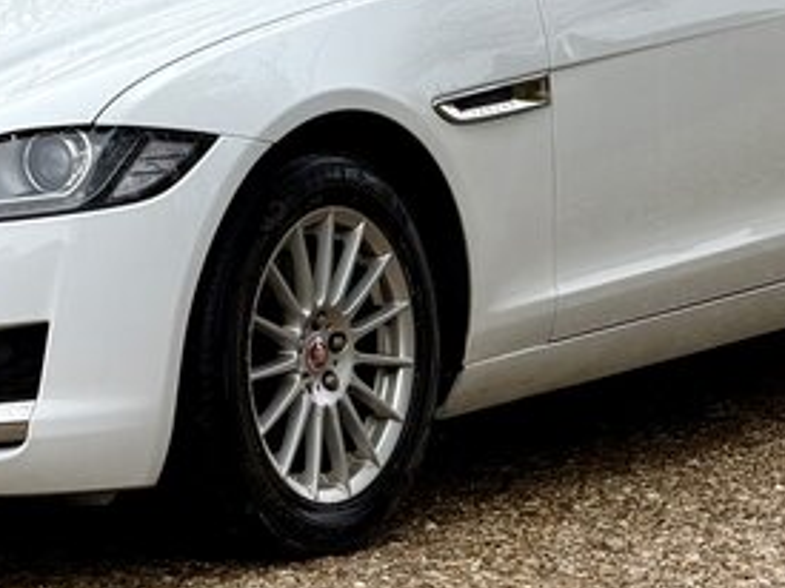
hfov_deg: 6.8
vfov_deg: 5.1
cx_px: 328
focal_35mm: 291
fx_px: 6596
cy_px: 91
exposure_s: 1/393
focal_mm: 16.89
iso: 50
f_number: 2.8
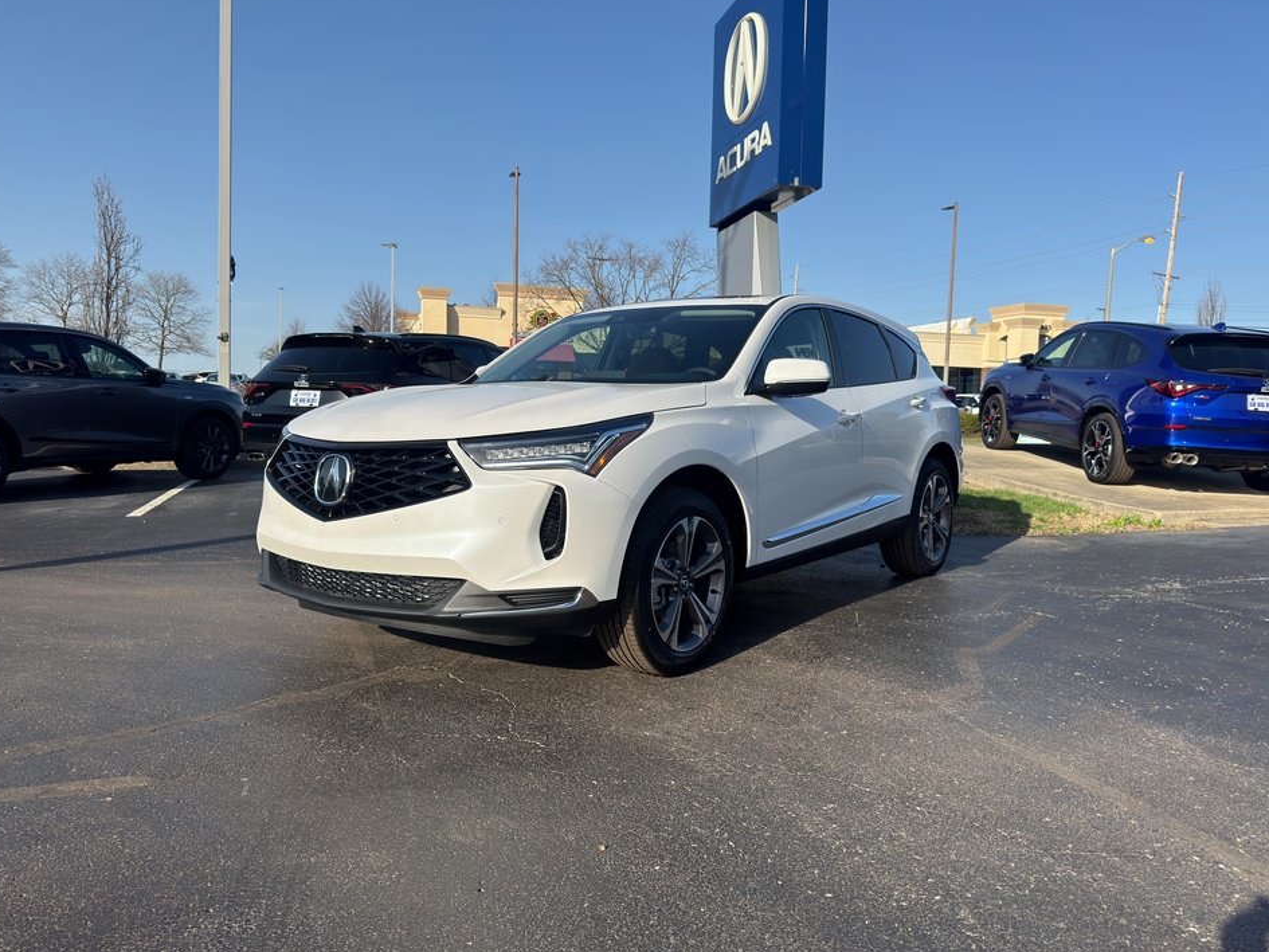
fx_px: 953
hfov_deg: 67.3
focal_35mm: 26
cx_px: 627
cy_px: 474
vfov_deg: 53.1
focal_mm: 6.76
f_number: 1.78
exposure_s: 1/6849
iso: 100
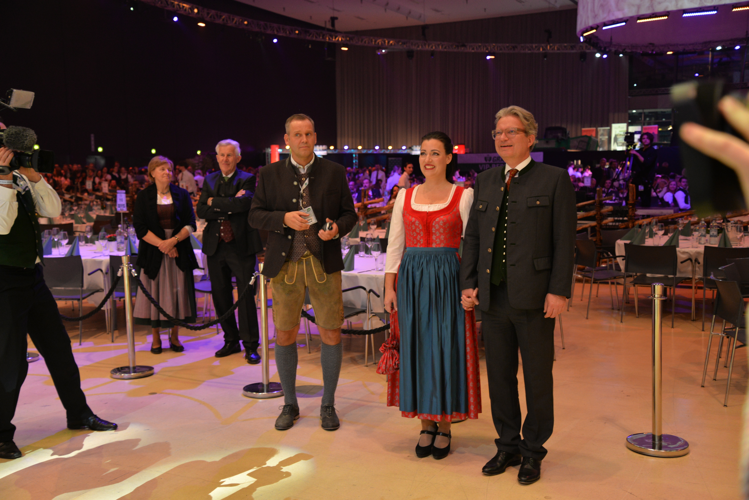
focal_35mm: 42
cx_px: 374
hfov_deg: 46.4
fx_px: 874
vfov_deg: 31.9
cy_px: 250
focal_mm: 42
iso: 800
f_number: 4.2
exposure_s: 1/60
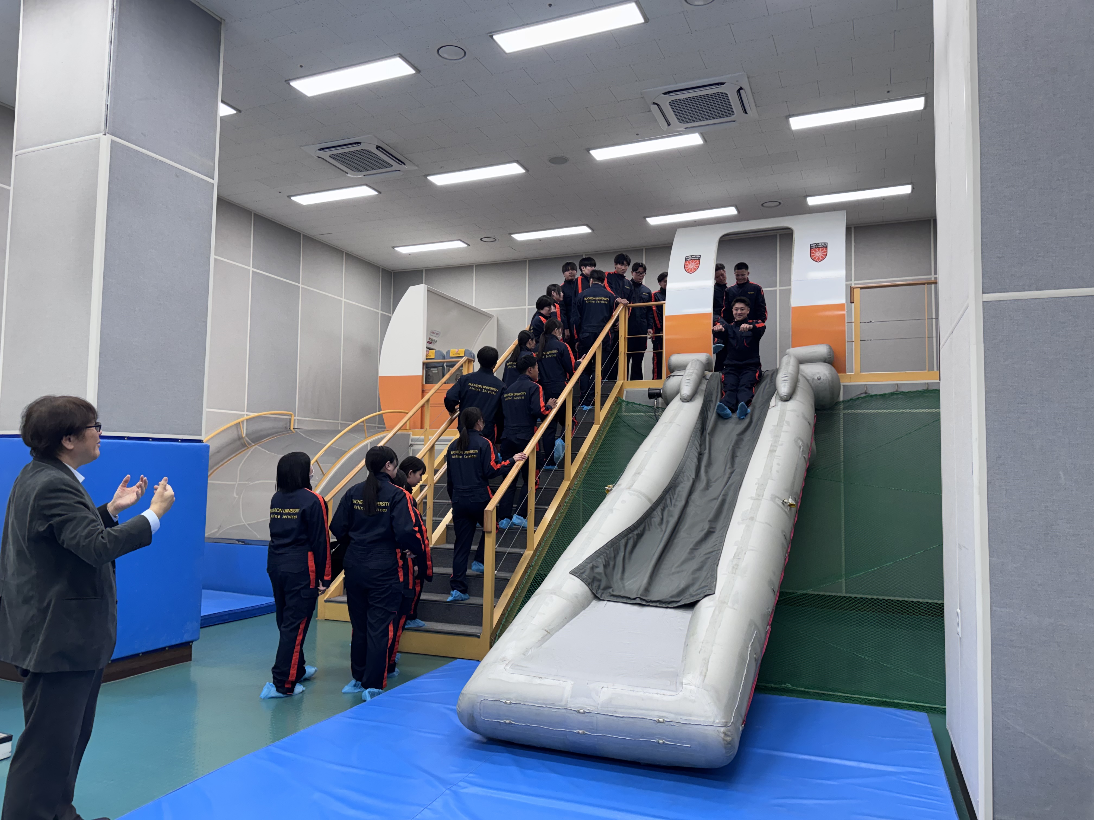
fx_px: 758
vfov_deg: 56.8
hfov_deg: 71.6
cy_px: 410
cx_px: 547
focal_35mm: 24
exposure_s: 1/120
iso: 160
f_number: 1.78
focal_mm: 6.76
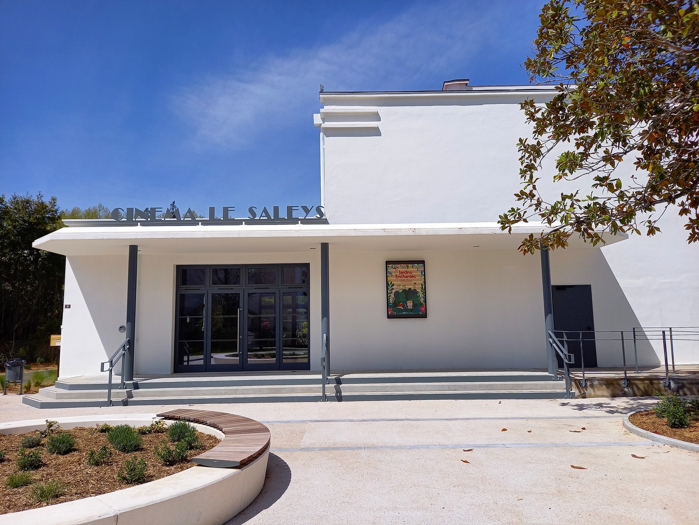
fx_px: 505
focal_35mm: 25
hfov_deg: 69.4
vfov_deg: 54.9
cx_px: 350
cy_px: 262
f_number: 1.8
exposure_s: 1/1712
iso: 50
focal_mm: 4.65
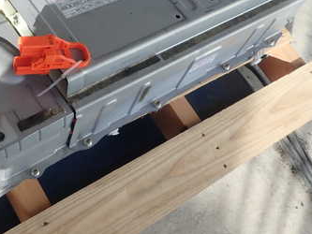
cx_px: 76
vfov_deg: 32.2
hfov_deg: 40.8
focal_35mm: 45
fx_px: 406
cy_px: 105
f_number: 2.8
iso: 100
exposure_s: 1/100
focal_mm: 4.5
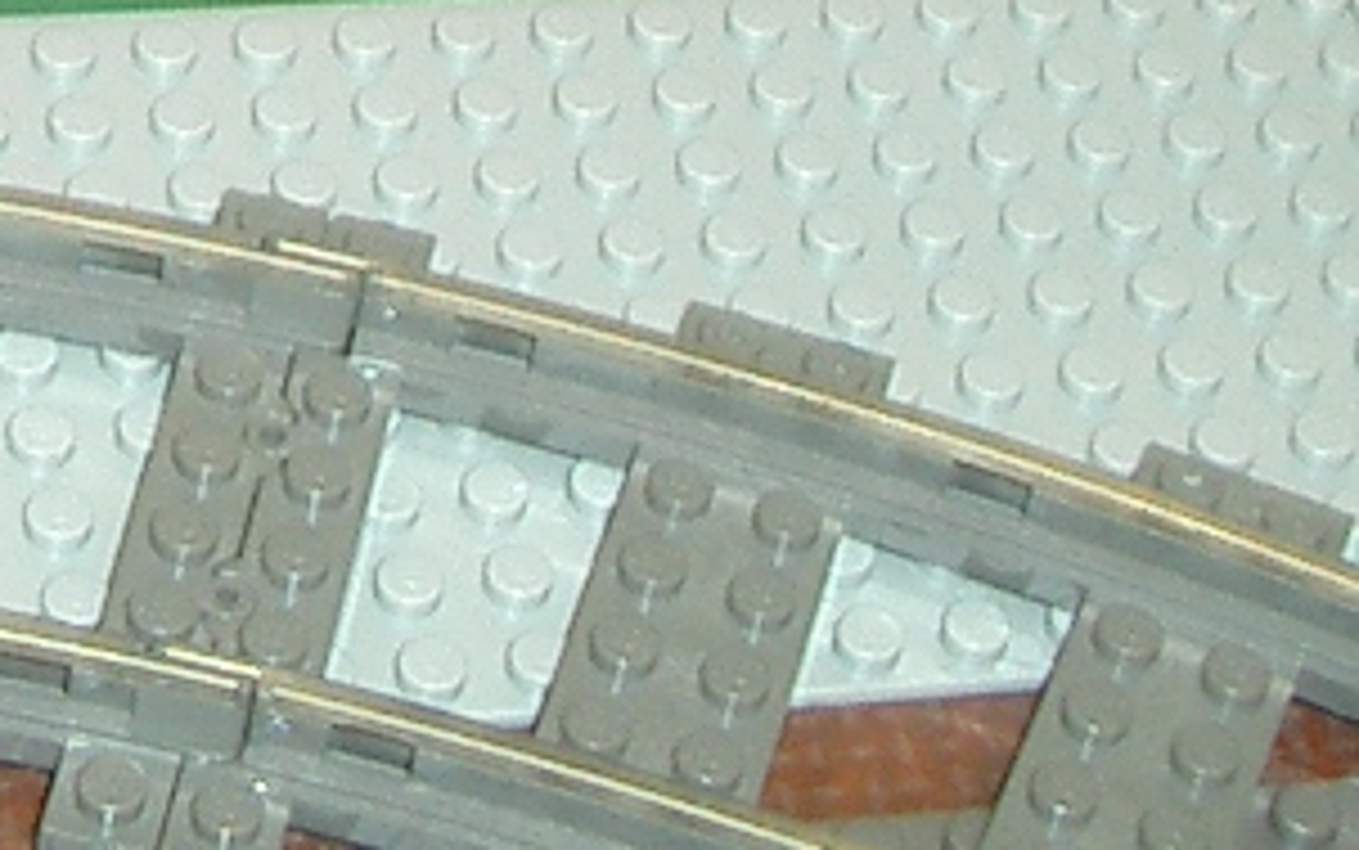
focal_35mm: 157
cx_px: -198
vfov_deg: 7.9
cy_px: -931
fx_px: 5817
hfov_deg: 13.0
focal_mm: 5.8
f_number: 2.6
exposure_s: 1/40
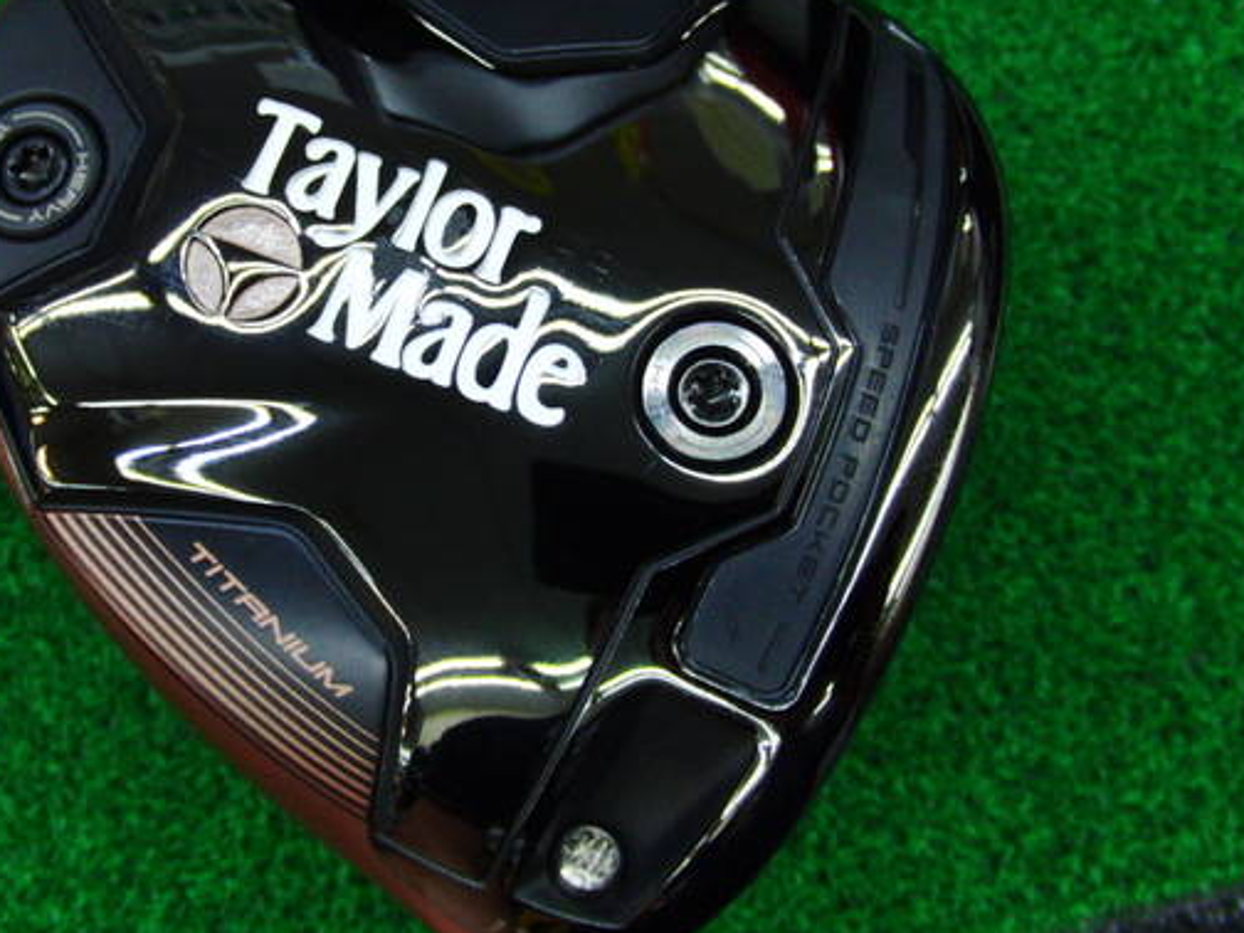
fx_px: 1689
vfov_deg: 30.7
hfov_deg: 40.3
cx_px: 521
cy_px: 346
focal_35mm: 47
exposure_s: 1/60
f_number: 3.6
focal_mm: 6.42
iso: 400
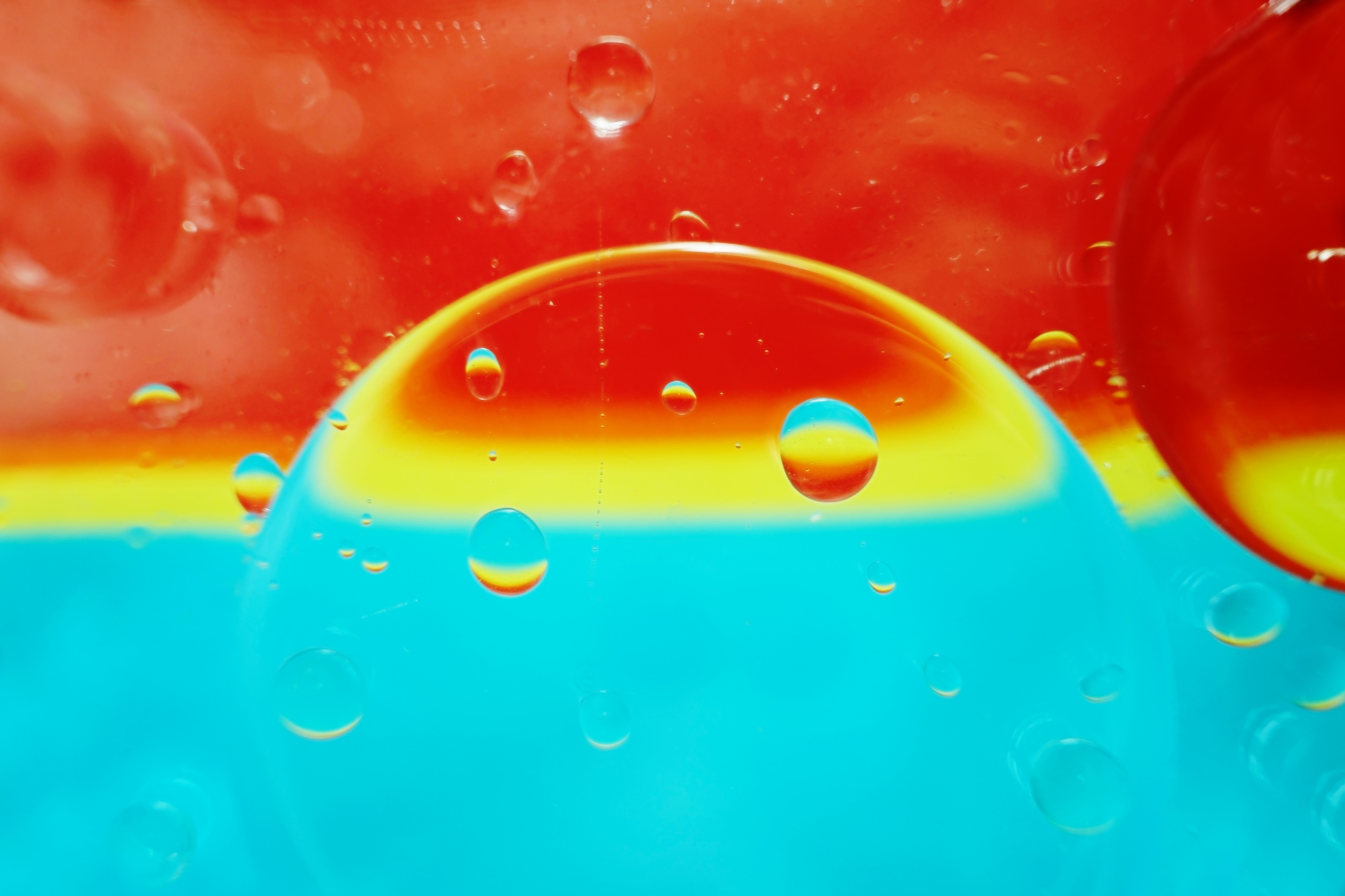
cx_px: 672
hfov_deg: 28.8
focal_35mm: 70
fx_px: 2615
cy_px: 448
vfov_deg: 19.5
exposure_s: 1/25
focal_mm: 70
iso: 160
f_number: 5.6
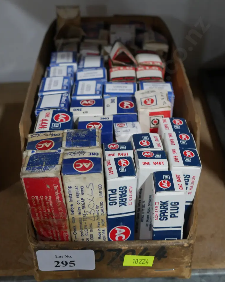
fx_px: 458
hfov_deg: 27.6
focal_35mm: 55
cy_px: 143
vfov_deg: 34.1
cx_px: 114
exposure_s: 1/60
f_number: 5.3
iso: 1600
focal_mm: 26
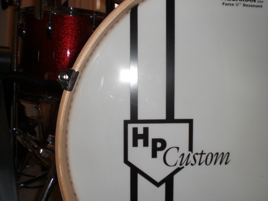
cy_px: 100
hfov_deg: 49.0
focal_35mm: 38
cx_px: 134
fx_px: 294
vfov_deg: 37.7
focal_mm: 6.3
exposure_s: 1/30
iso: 200
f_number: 3.1
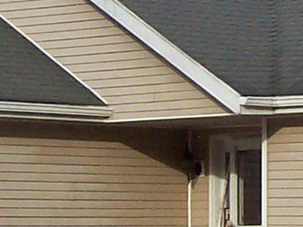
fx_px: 2215
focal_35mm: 253
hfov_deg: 7.7
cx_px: 462
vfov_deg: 5.9
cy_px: 27
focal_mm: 6
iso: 80
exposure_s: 1/362
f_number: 4.8
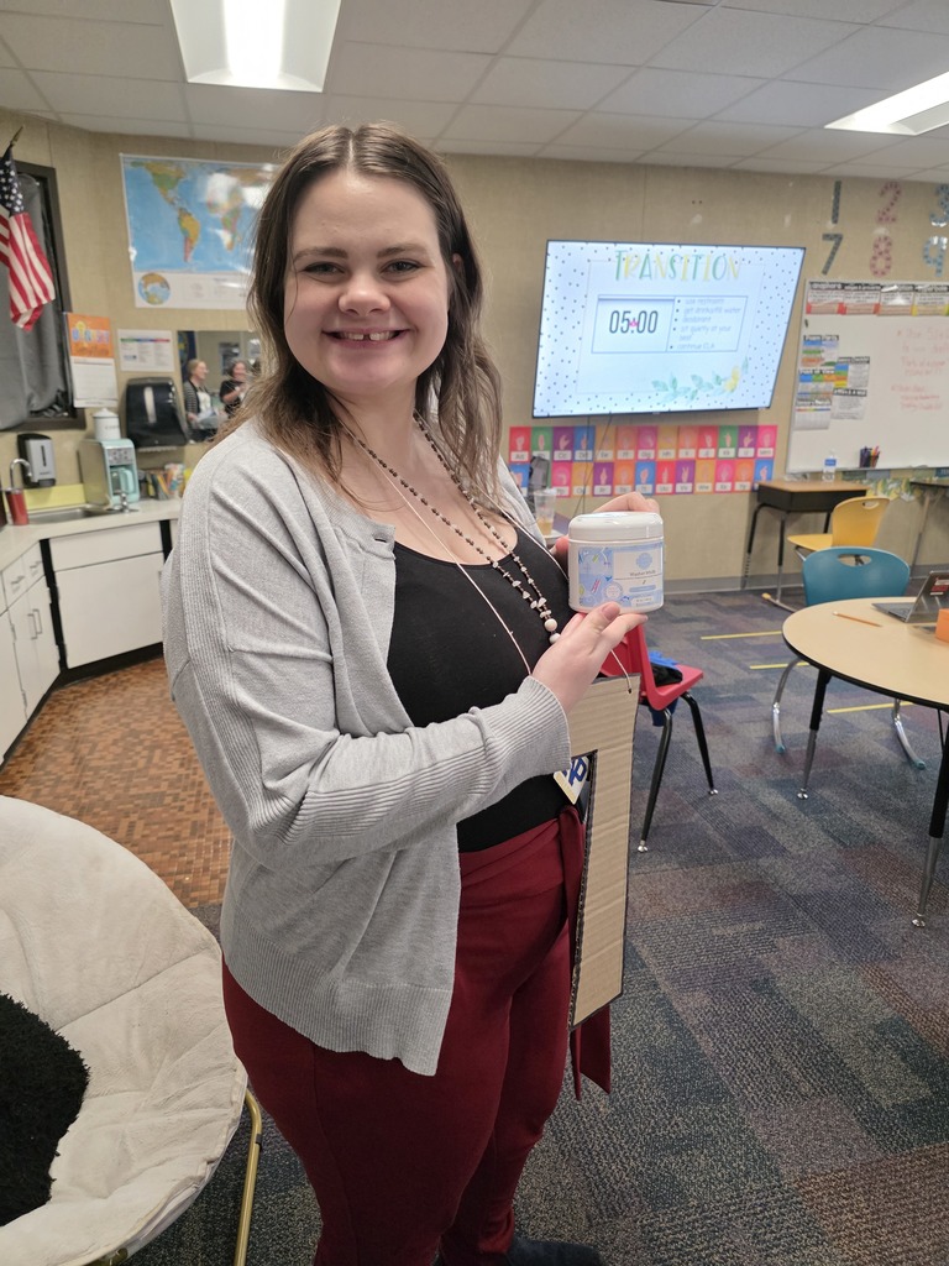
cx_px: 474
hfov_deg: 58.9
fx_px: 841
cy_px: 633
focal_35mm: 23
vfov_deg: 73.9
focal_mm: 6.3
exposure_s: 1/100
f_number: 1.7
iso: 1000
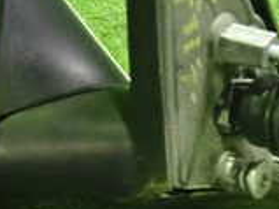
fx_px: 910
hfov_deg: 16.9
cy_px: -4
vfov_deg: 12.9
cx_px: -25
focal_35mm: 113
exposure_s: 1/60
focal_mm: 5.4
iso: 3200
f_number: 2.3
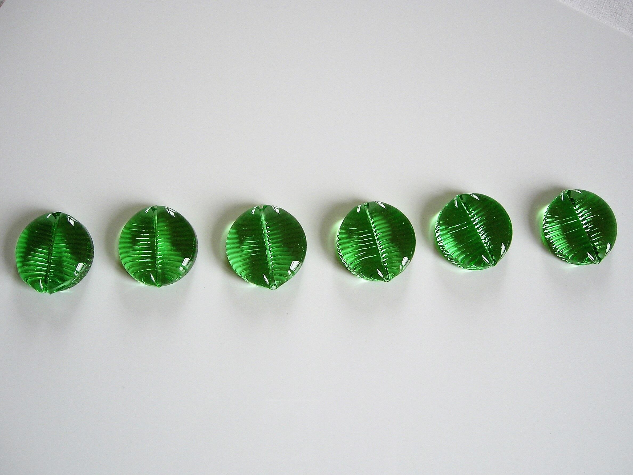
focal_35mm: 38
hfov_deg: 49.0
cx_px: 316
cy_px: 238
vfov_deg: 37.7
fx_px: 695
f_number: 2.8
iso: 64
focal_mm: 7.8
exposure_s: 1/61.7
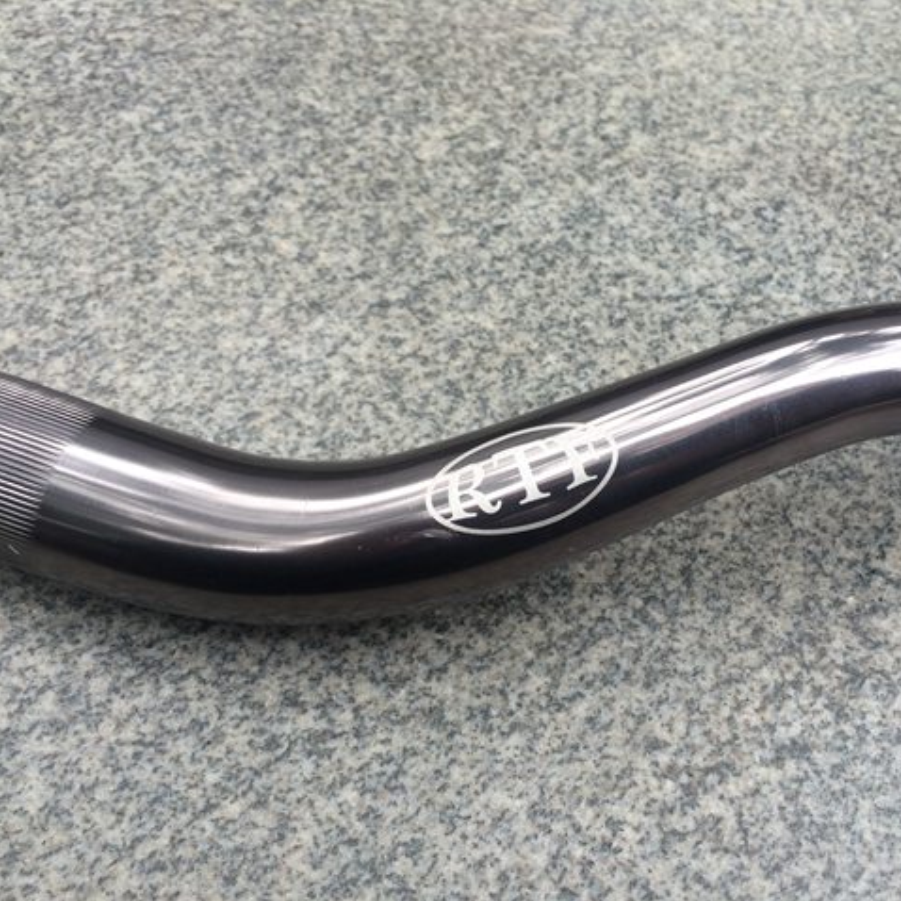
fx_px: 1031
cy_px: 460
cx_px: 521
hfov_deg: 47.1
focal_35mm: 35
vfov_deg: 47.2
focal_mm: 4.15
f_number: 2.2
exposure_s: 1/120
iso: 40
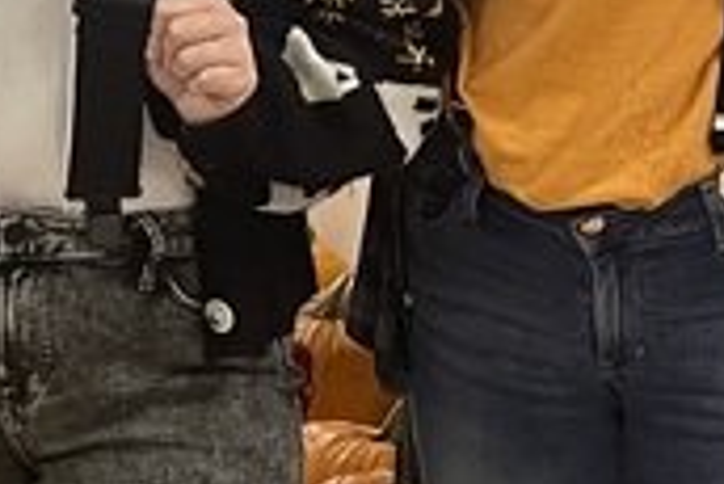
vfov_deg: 8.9
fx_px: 3120
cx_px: -366
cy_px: 164
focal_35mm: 155
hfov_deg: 12.6
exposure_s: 1/60
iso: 125
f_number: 1.6
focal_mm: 5.1
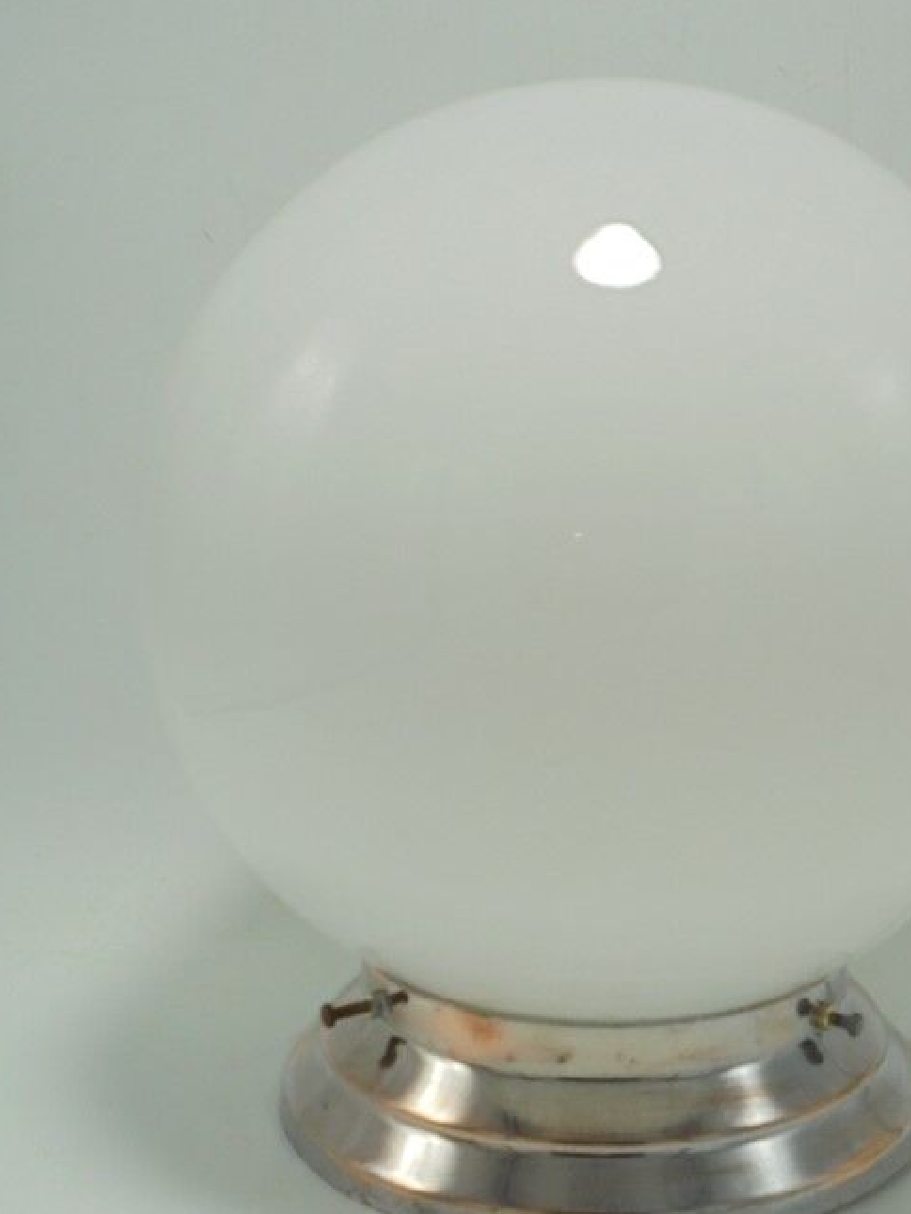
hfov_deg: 27.4
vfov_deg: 36.1
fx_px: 1859
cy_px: 653
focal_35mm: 53
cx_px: 609
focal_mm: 6.9
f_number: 4.2
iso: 100
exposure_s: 1/100
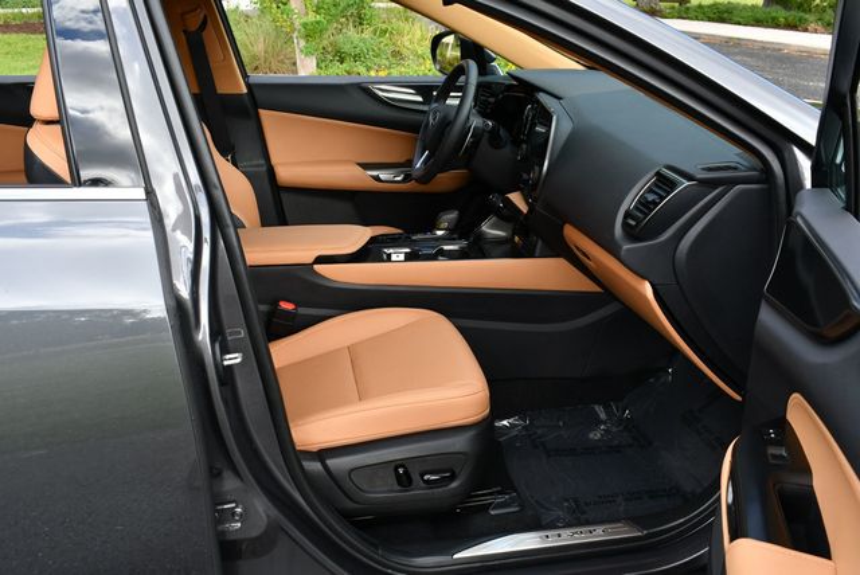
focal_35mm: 36
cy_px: 288
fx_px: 861
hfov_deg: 53.1
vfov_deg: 36.9
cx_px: 430
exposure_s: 1/250
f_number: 5.6
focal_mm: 18
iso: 280
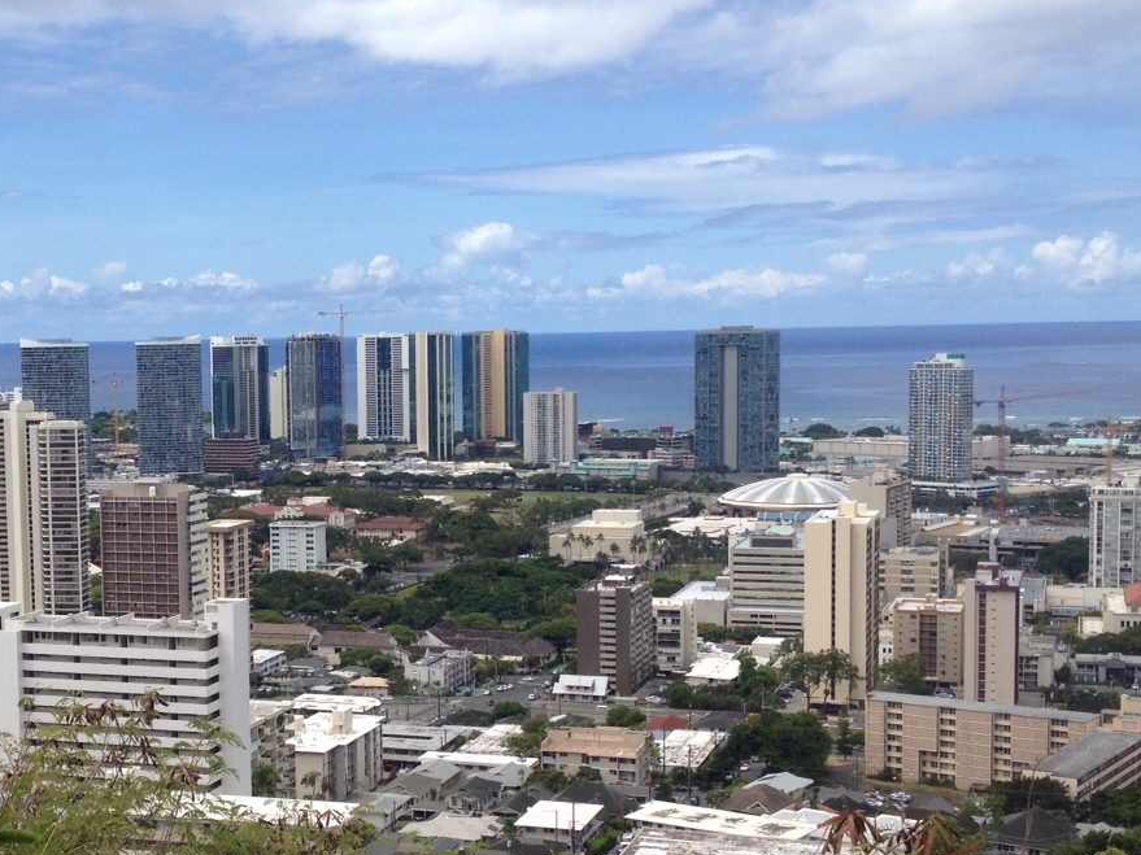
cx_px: 313
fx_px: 2142
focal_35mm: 65
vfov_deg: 22.5
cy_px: 512
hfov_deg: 29.4
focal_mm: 4.28
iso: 50
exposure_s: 1/2404
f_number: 2.4
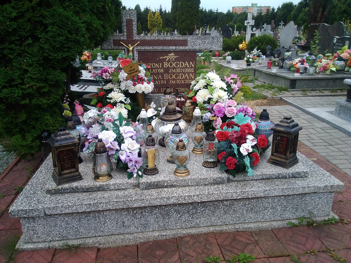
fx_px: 294
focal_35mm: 29
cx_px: 176
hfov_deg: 61.7
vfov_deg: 48.2
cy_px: 132
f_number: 2.4
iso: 100
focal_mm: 2.39
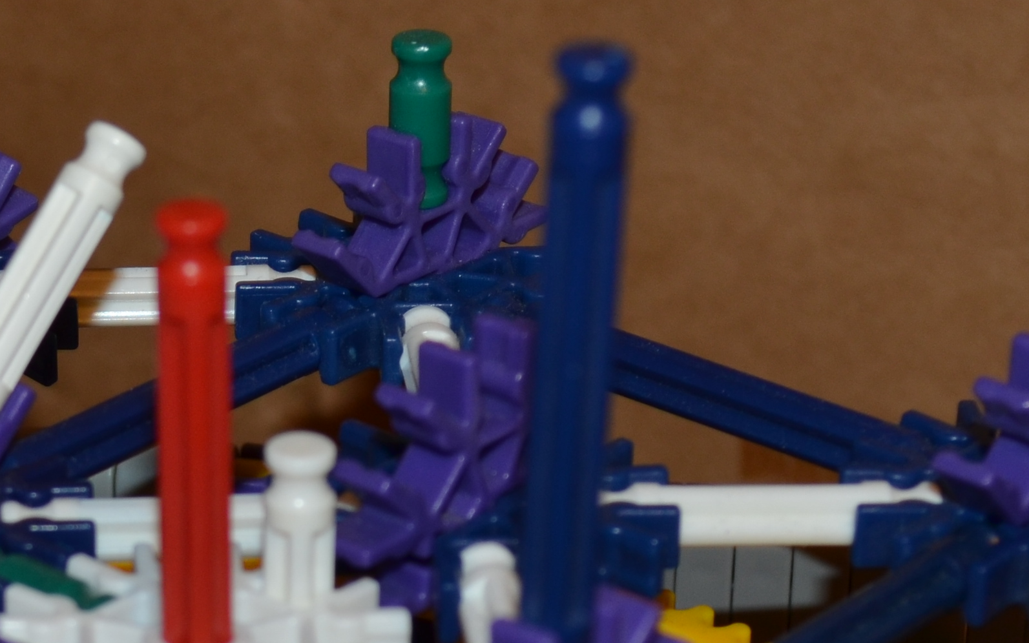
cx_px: 19
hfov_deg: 13.7
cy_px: 691
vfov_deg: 8.6
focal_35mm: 151
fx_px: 4235
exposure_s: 1/30
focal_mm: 32
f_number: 5.6
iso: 200
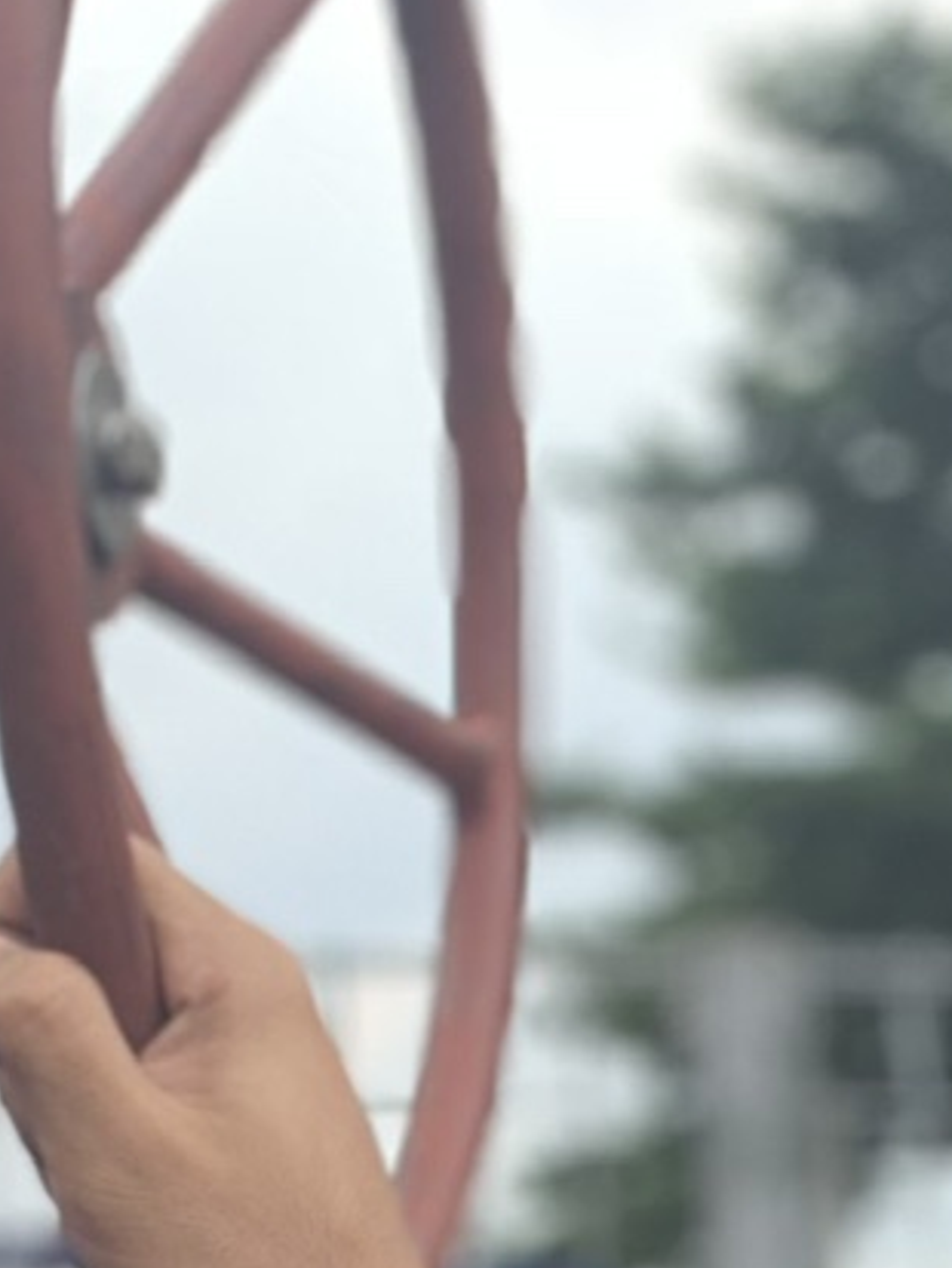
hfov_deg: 10.9
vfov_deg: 13.4
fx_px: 4728
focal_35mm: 129
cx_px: 1588
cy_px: 2413
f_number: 1.8
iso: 25
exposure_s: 1/405
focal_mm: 4.25
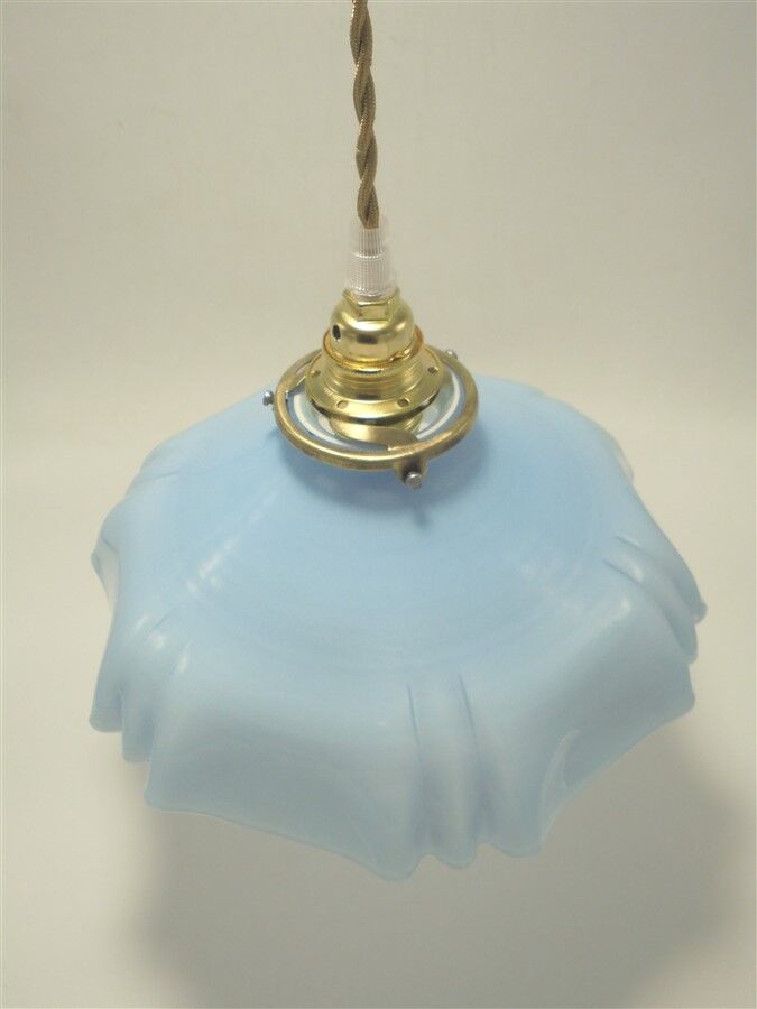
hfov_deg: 41.8
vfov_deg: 54.0
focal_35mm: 34
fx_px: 991
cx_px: 378
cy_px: 504
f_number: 4
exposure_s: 1/160
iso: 100
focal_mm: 6.1
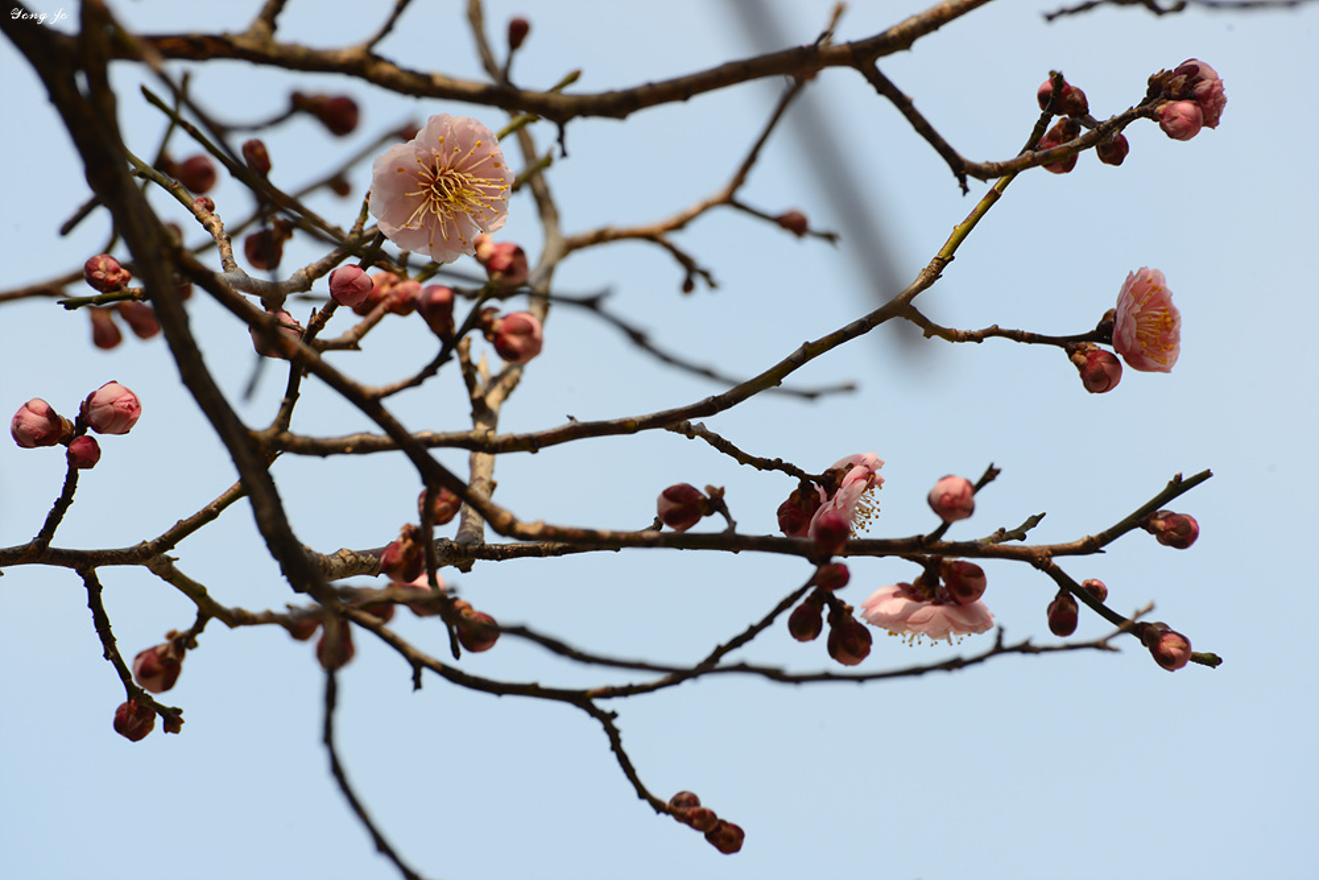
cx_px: 660
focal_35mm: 270
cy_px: 440
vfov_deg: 5.1
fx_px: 9893
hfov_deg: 7.6
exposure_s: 1/160
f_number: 10
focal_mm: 270
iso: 200
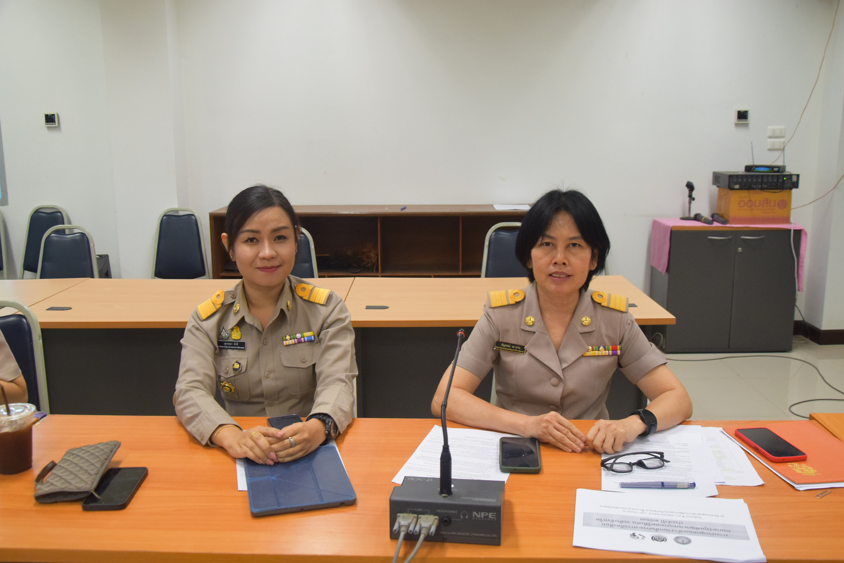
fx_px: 774
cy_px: 282
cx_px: 422
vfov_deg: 40.0
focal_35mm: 33
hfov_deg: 57.2
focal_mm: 22
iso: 2000
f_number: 6.3
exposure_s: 1/125
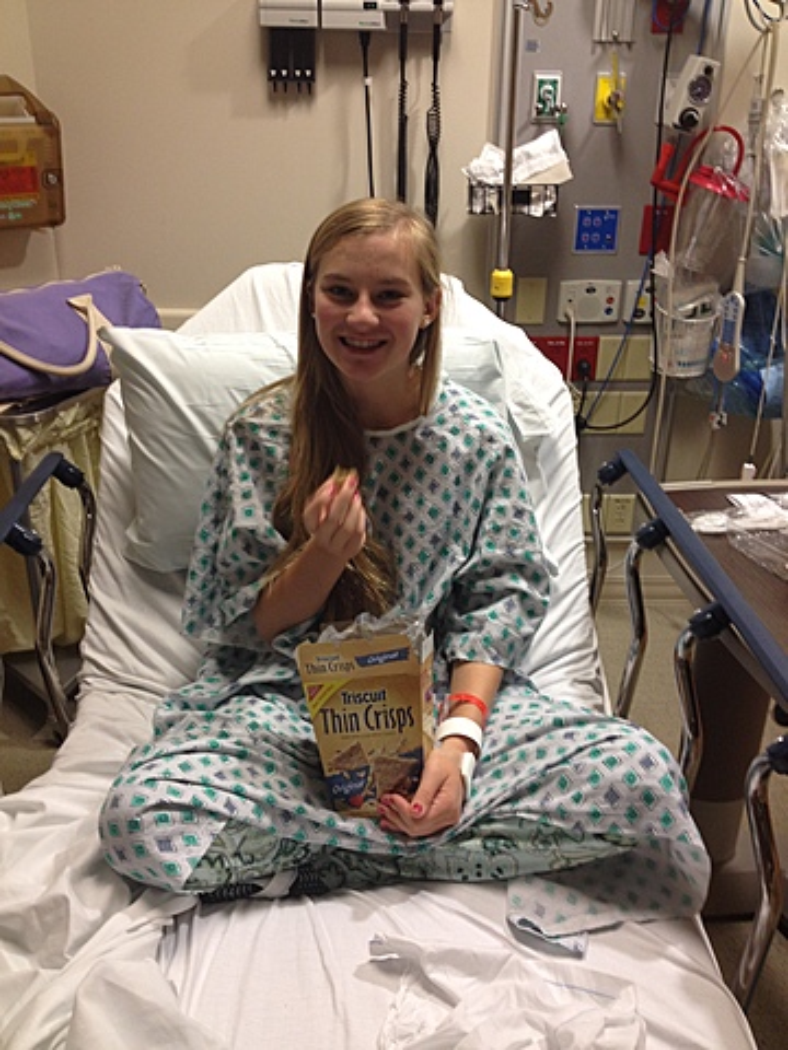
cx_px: 394
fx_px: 1062
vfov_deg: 52.6
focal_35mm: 35
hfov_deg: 40.7
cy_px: 525
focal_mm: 4.28
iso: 100
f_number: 2.4
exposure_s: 1/20
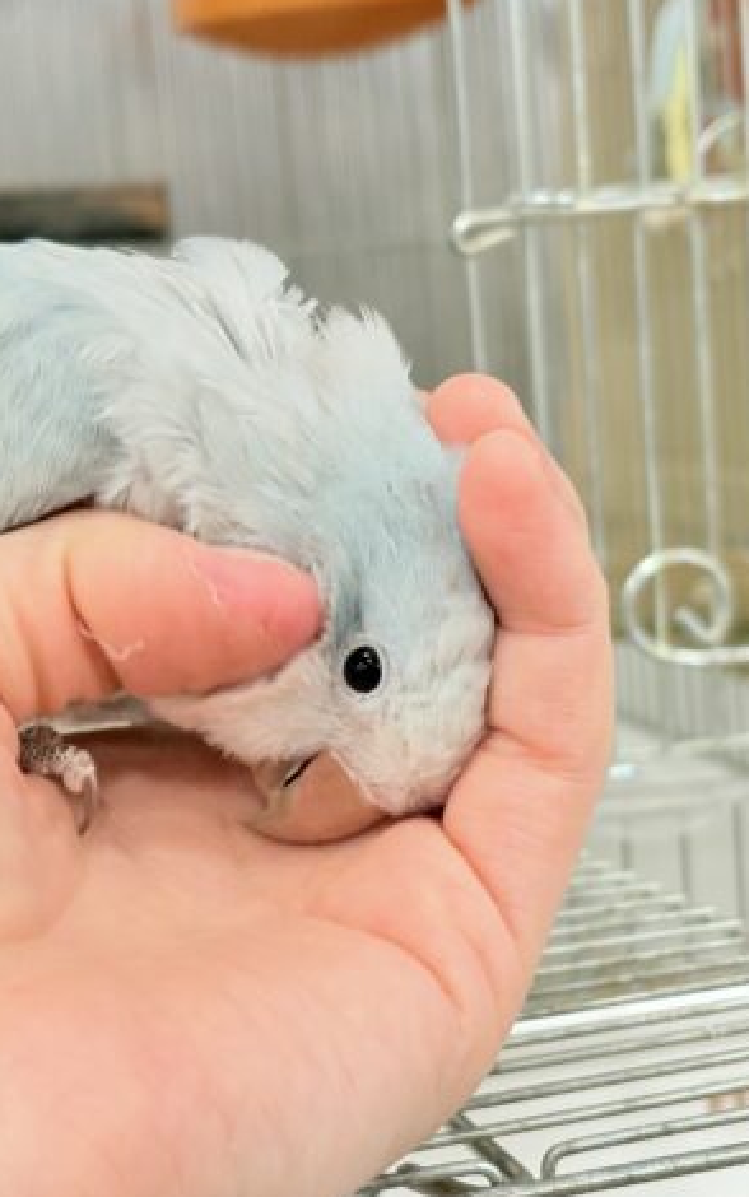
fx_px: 2448
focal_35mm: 75
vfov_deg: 27.5
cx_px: 237
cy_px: 604
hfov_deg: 17.3
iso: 80
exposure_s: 1/50
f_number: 1.6
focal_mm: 5.96
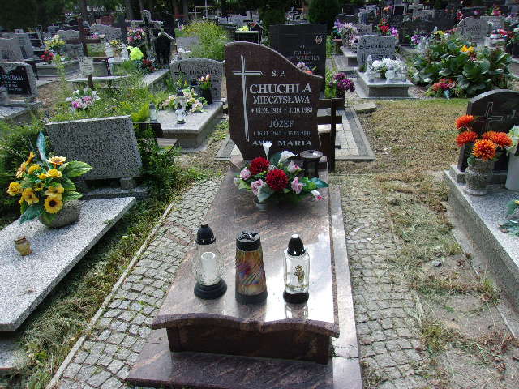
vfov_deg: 51.4
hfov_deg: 65.3
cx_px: 260
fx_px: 405
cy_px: 194
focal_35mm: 27
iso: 80
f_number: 3
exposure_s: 1/280
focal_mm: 4.9
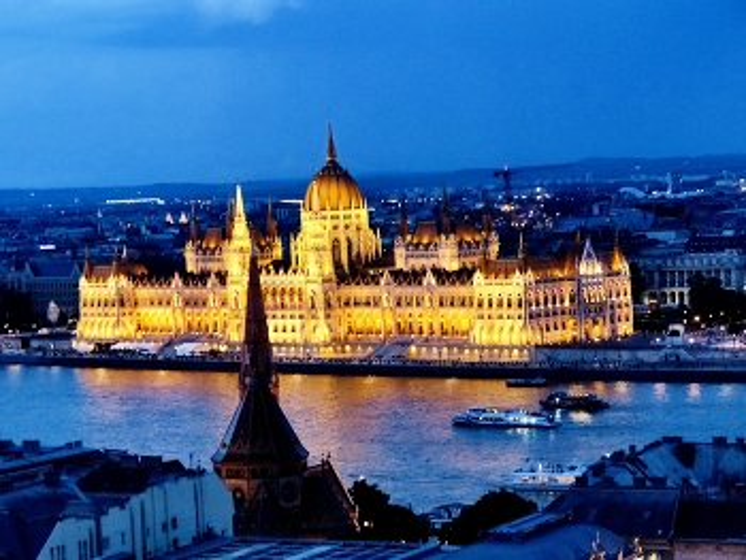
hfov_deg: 18.4
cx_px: 373
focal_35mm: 107
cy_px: 280
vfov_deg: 13.9
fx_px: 2308
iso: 800
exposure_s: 1/20
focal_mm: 19.2
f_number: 2.8
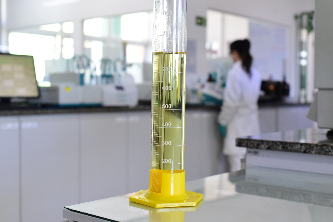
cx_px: 166
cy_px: 111
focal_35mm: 50
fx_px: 462
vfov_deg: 27.0
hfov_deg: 39.6
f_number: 5
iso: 2500
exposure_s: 1/320
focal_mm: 50
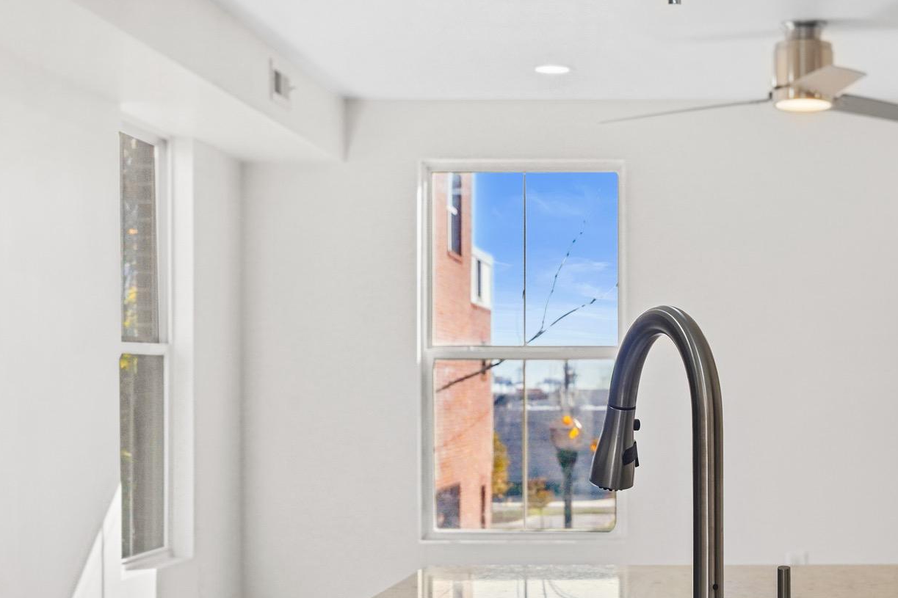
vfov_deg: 18.5
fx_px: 1833
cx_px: 573
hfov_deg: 27.4
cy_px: 342
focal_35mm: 74
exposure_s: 1/160
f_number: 5.6
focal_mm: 43.9
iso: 640
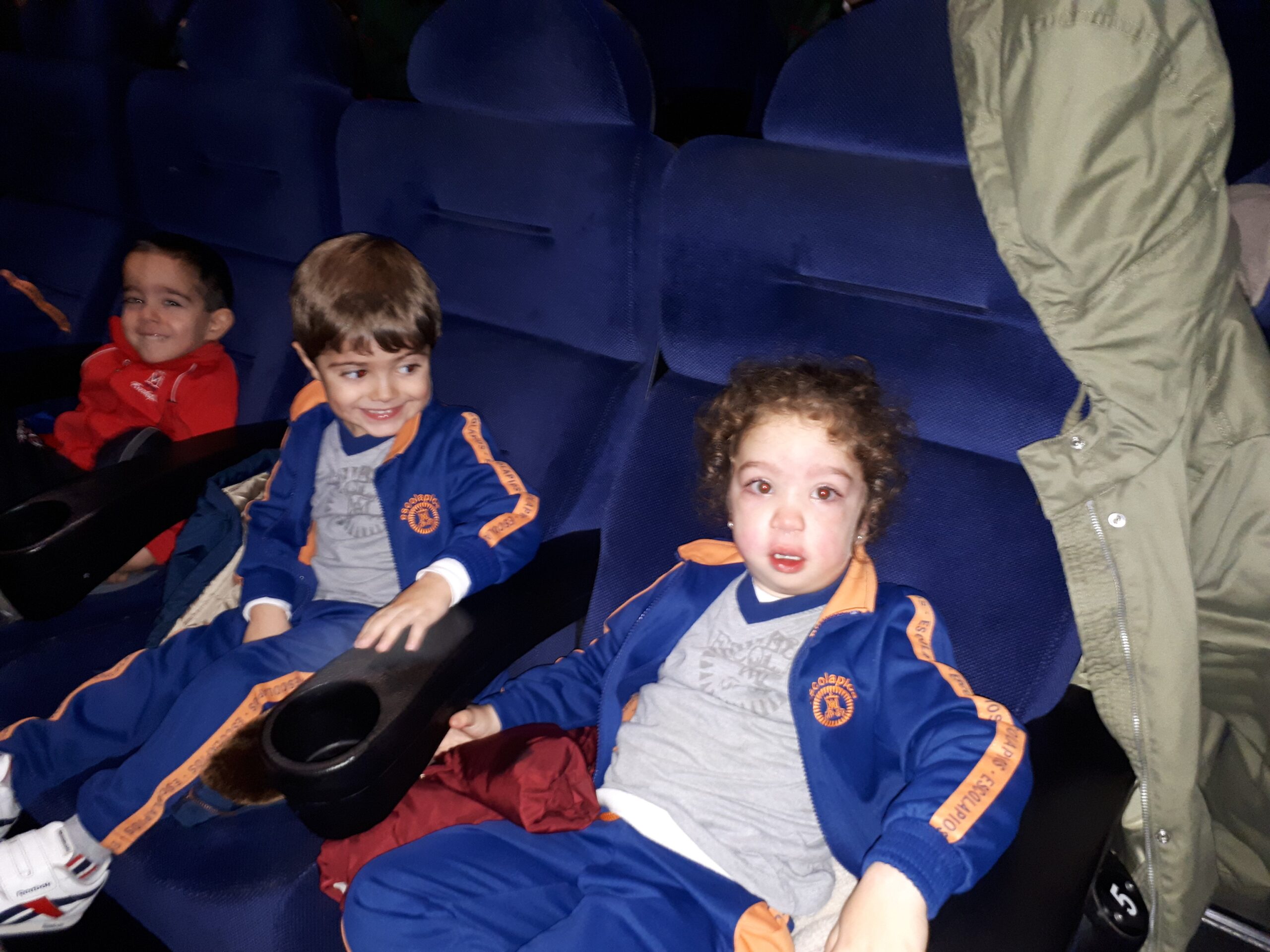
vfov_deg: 51.4
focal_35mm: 27
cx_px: 635
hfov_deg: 65.3
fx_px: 991
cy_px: 476
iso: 250
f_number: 1.9
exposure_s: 1/17
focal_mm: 3.6
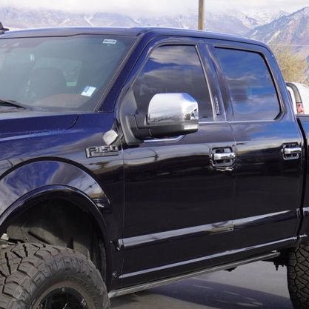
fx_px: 980
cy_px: 229
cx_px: 29
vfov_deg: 17.8
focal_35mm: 97
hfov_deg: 17.6
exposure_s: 1/100
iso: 100
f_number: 8
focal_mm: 31
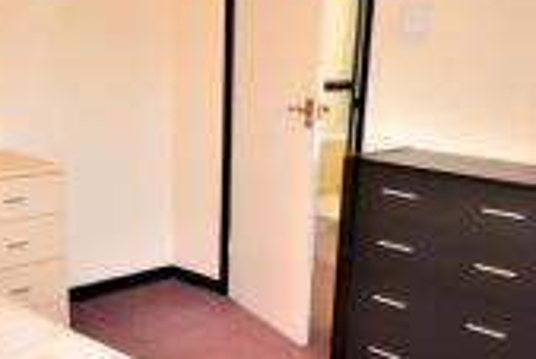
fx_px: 692
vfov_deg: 28.2
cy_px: 307
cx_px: 225
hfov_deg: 42.2
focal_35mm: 46
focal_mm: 11
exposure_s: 1/60
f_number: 4.2
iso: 560
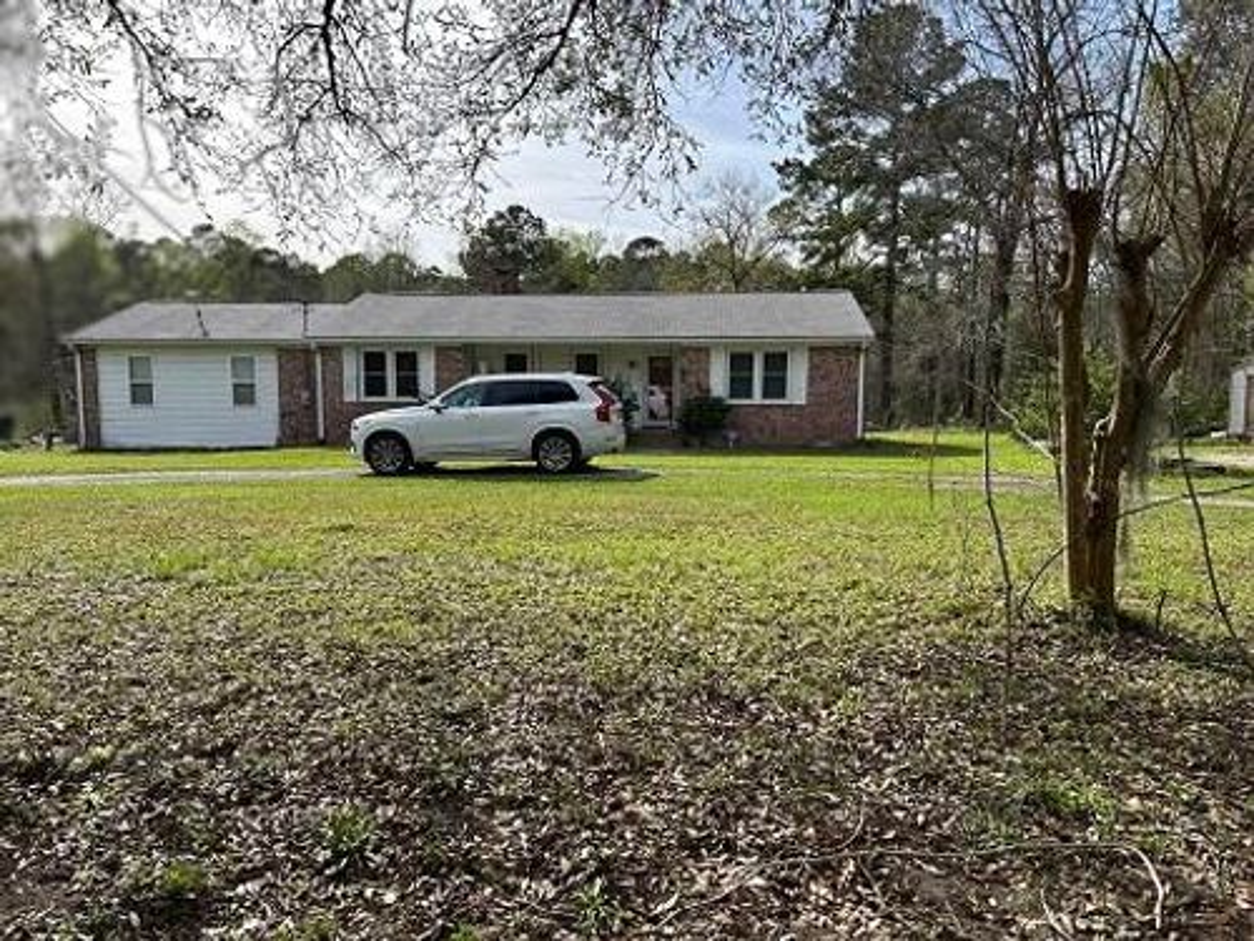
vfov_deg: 53.1
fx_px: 942
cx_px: 627
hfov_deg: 67.3
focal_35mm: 26
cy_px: 470
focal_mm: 5.7
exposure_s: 1/3077
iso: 50
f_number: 1.5
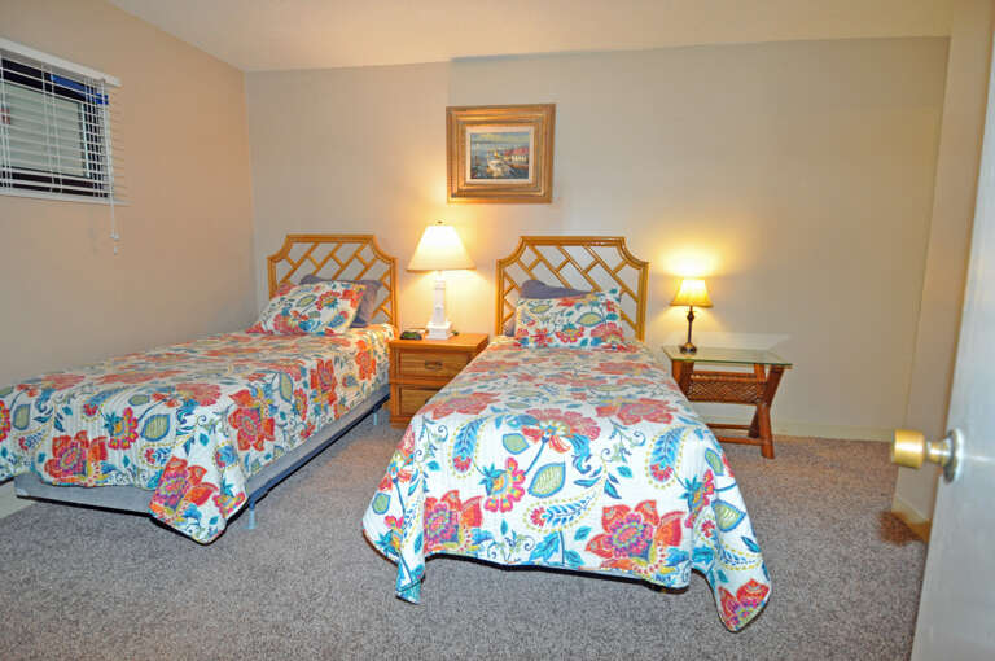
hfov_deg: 90.1
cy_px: 330
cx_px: 498
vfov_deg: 67.2
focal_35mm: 18
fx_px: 497
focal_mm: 12
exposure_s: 1/60
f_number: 4
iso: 800
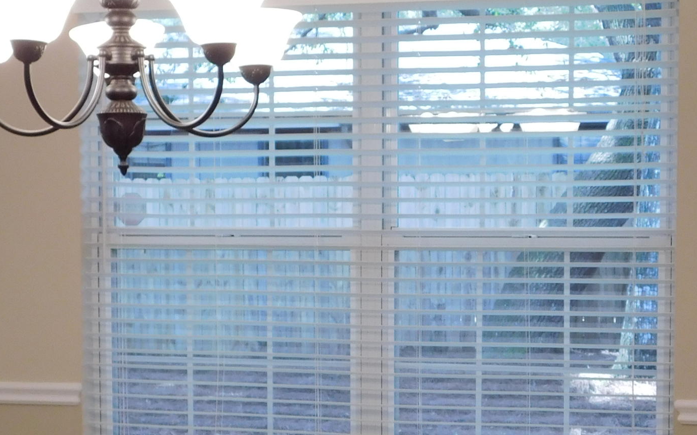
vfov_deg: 15.7
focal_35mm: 83
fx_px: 1577
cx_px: 376
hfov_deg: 24.9
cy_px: 312
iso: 125
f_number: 3.5
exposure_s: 1/30
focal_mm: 6.3
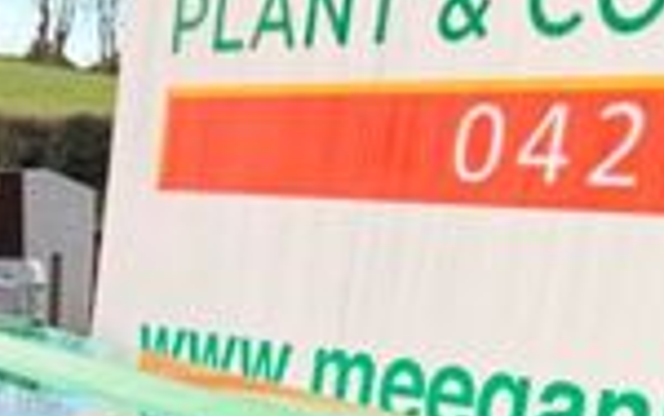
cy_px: 841
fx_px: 1847
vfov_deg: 11.5
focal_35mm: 102
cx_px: -305
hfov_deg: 18.3
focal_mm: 6.76
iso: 100
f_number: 1.78
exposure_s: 1/514
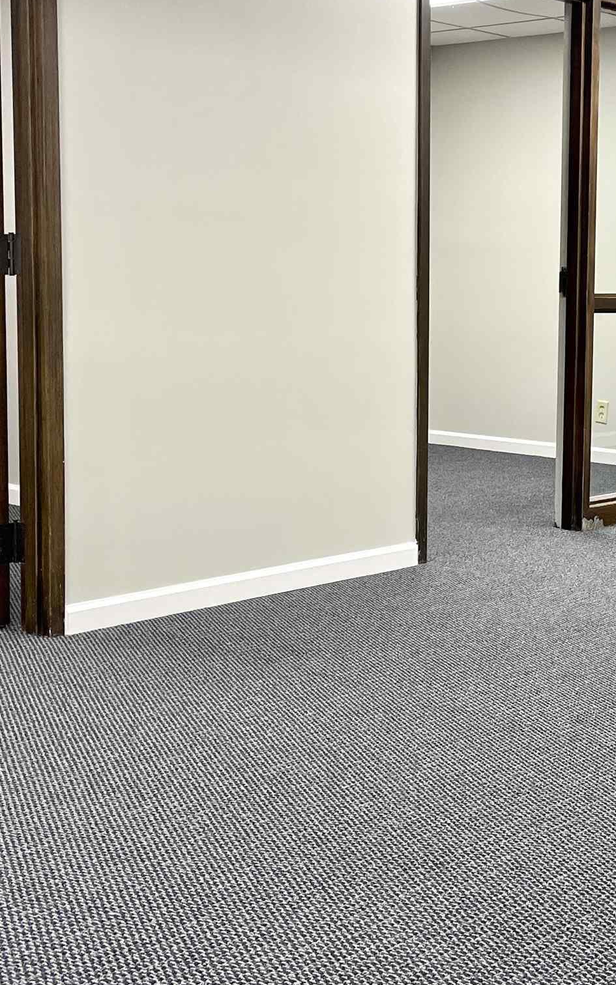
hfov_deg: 22.6
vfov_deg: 36.2
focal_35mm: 56
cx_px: 542
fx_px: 1504
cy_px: 420
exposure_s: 1/120
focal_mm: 4.2
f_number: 1.6
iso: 125
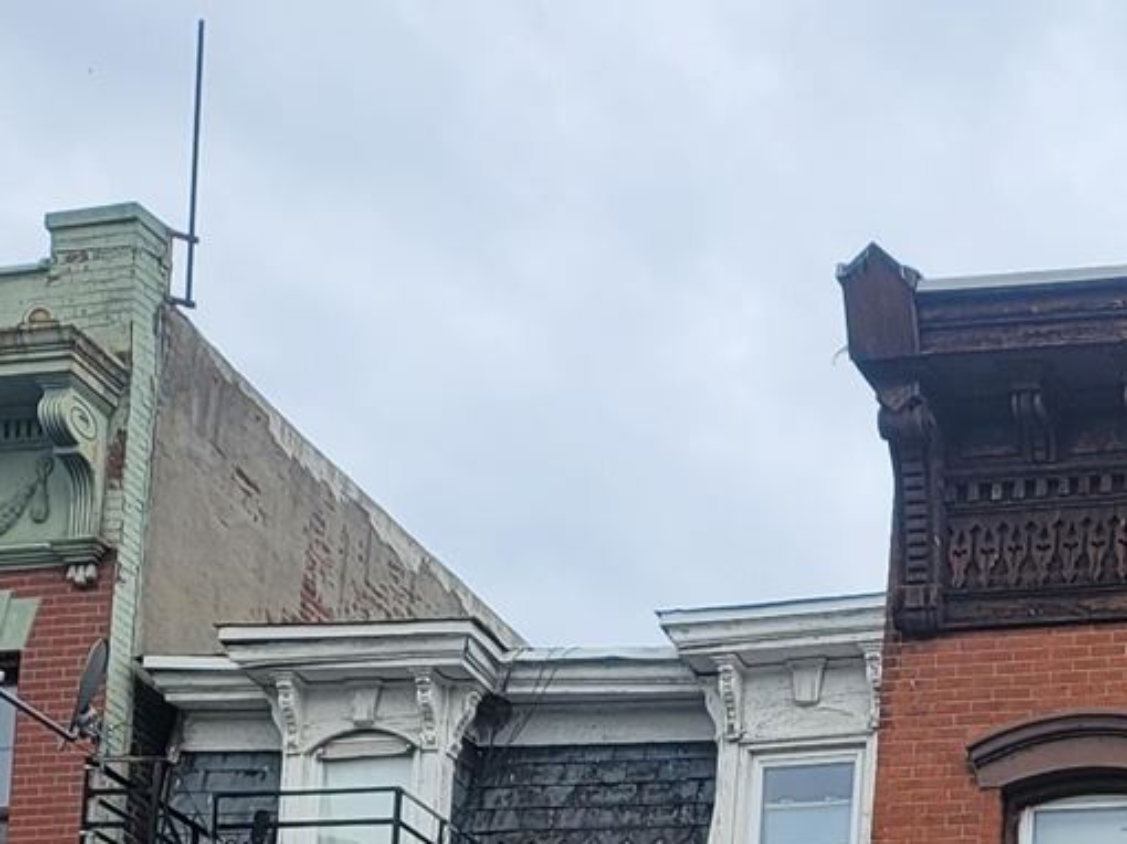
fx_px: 3677
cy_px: 2086
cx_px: 1538
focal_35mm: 113
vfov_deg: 10.9
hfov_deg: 16.3
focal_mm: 7
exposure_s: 1/728
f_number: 1.8
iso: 20
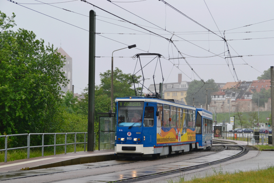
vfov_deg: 16.3
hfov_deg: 24.2
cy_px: 92
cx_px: 137
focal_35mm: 84
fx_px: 639
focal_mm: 56
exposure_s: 1/320
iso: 200
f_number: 8
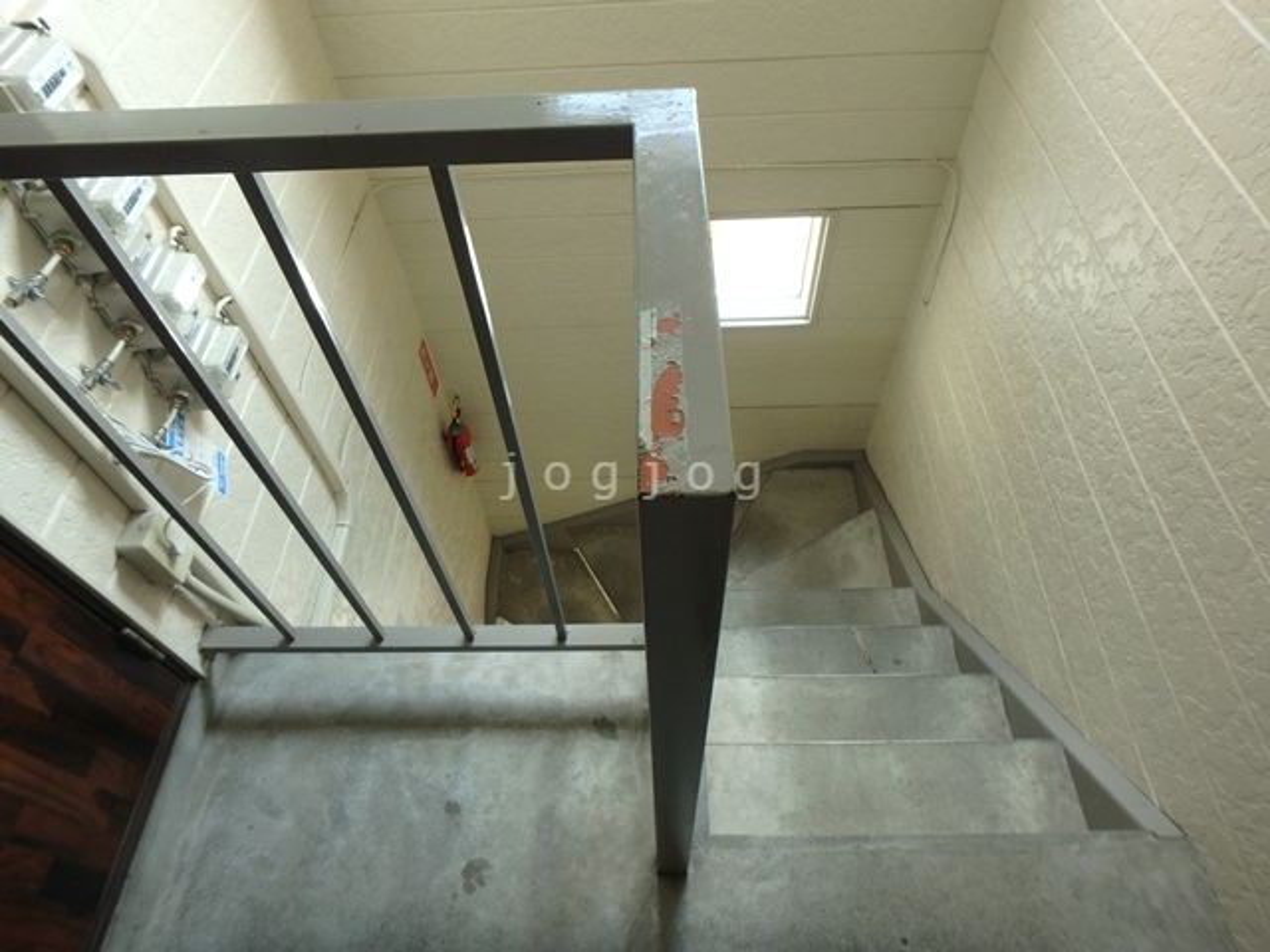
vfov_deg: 63.4
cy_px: 476
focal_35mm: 21
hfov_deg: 79.0
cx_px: 635
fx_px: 770
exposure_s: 1/50
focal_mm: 3.7
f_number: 3.5
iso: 200
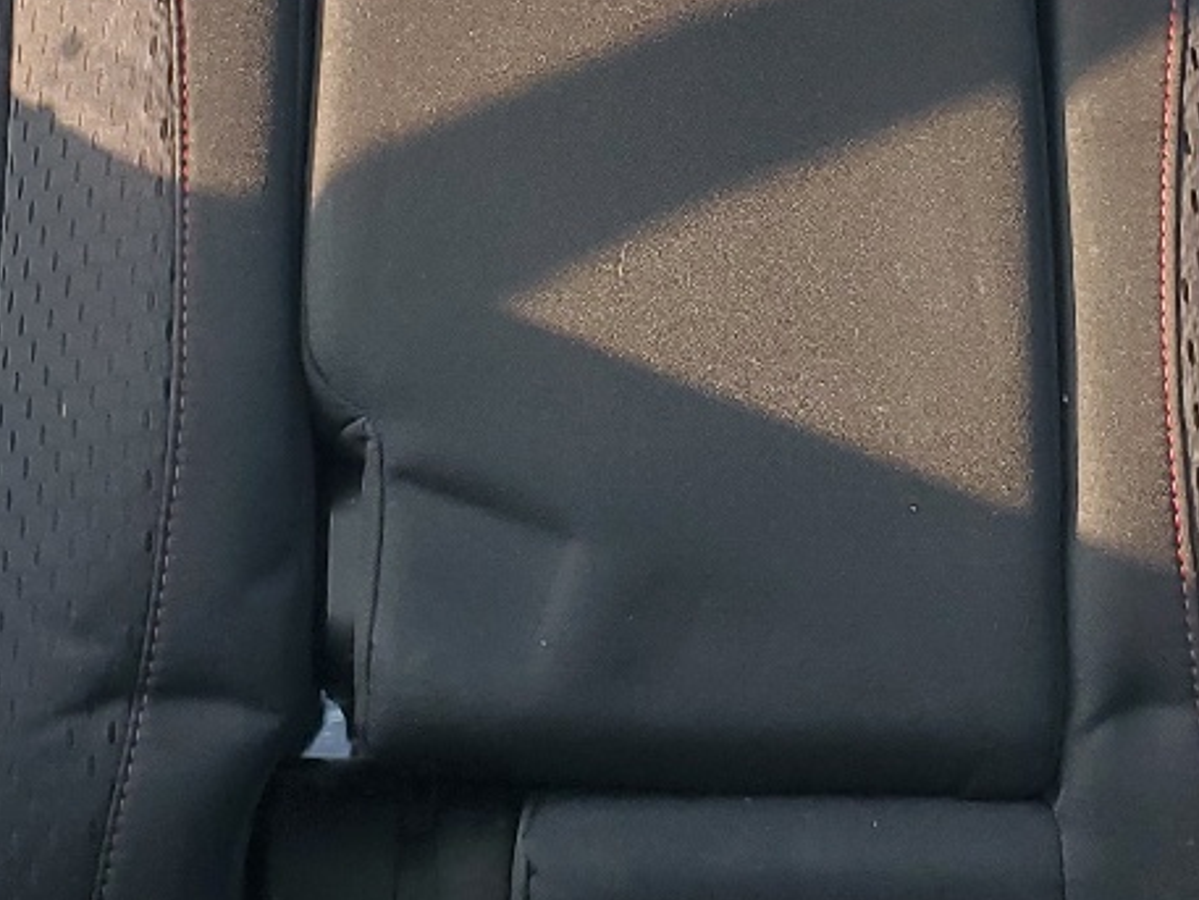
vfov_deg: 16.1
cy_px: 108
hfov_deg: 21.5
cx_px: 698
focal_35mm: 91
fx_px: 3153
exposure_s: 1/60.2
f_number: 1.5
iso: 61
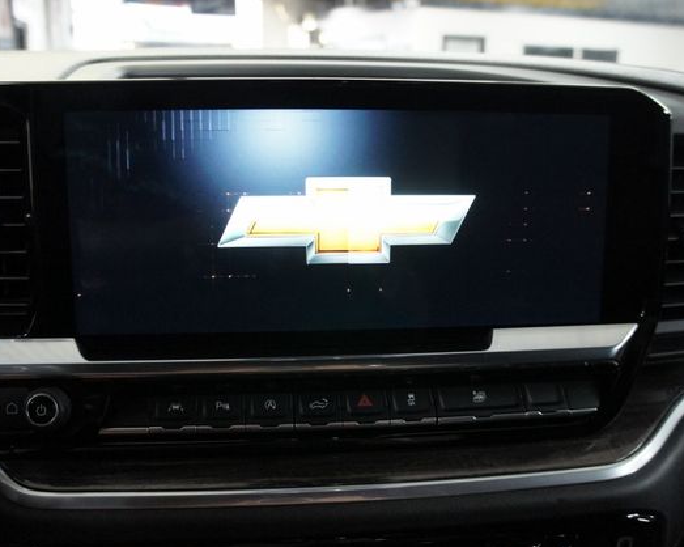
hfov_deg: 57.2
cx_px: 344
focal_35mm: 31
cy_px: 276
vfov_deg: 47.1
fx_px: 627
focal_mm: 18
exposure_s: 1/50
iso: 1600
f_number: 3.5
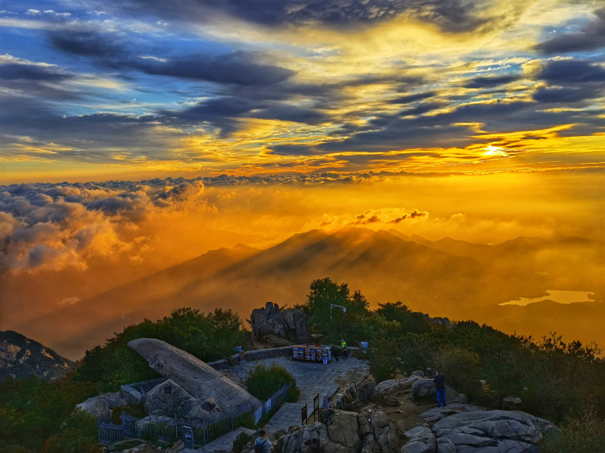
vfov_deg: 42.9
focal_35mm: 33
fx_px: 577
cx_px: 302
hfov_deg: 55.4
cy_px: 226
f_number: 1.9
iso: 50
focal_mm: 6.67
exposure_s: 1/2538
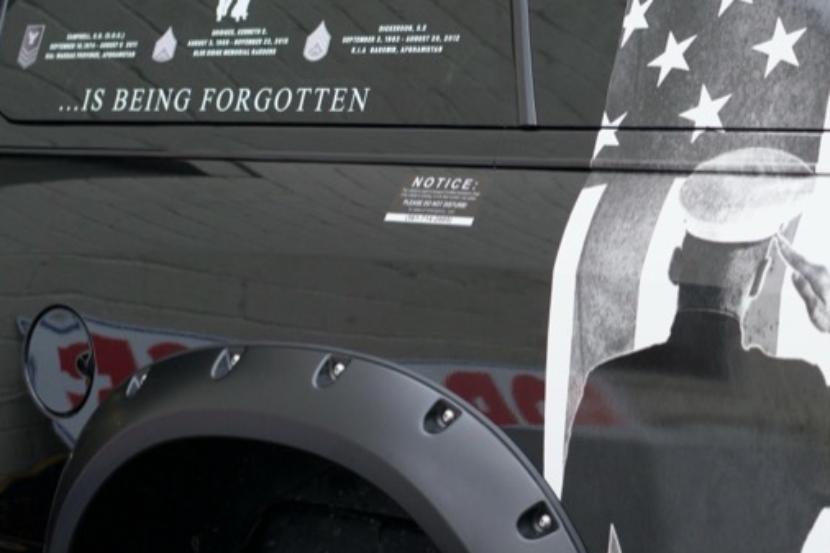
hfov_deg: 23.8
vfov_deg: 16.4
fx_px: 1913
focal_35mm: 83
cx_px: 745
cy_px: 287
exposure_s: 1/1000
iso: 1000
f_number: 2.8
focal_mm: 35
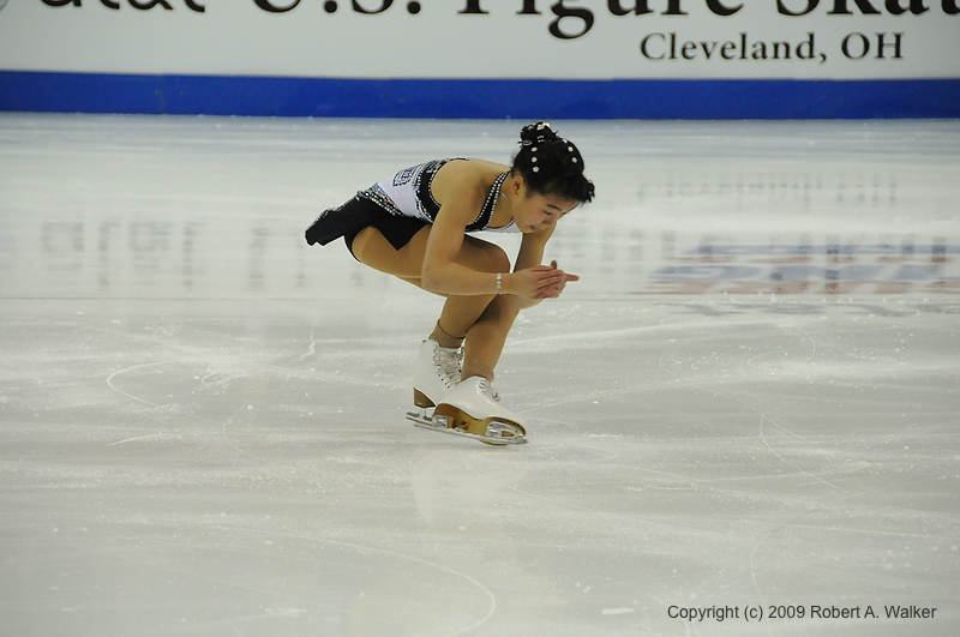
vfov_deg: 7.6
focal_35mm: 180
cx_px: 480
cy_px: 318
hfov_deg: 11.4
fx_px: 4793
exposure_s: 1/1000
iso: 3200
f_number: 5.6
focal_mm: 120
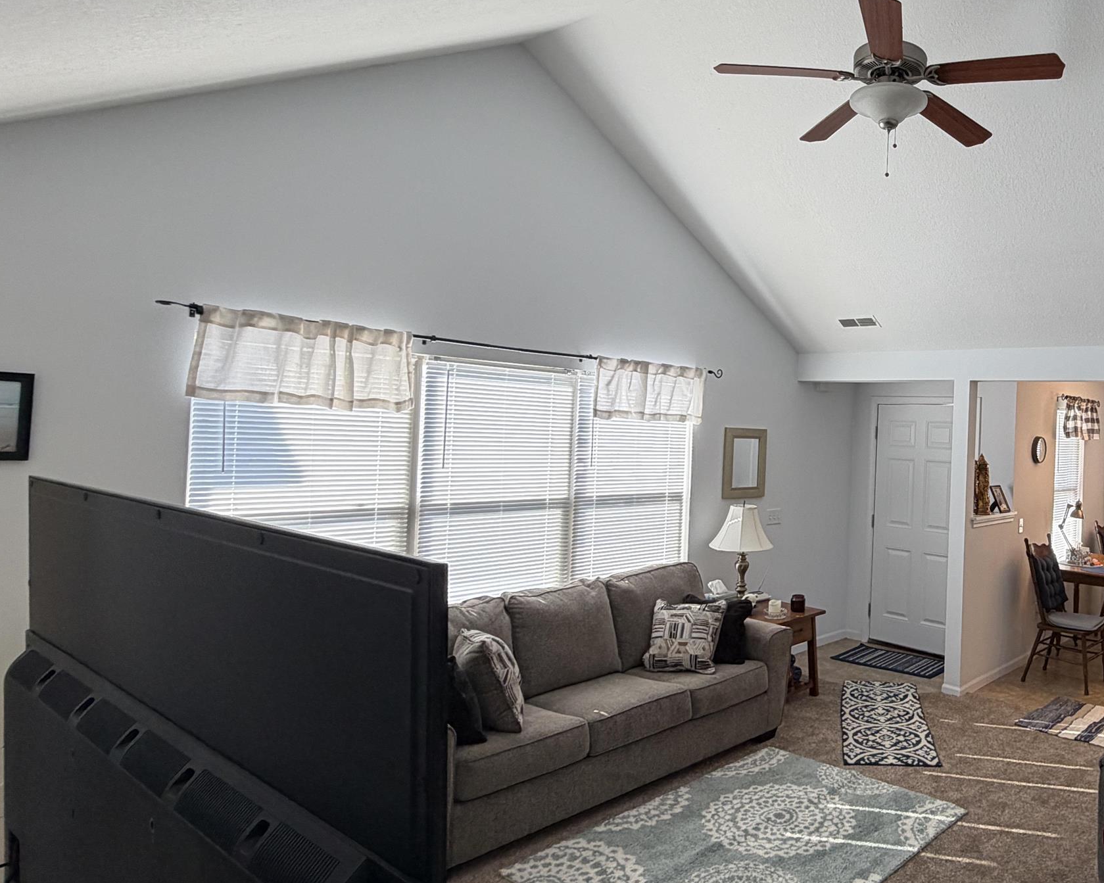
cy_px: 423
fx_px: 817
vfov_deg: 56.8
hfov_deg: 62.5
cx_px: 878
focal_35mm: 25
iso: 100
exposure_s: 1/121
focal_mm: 2.22
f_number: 2.2
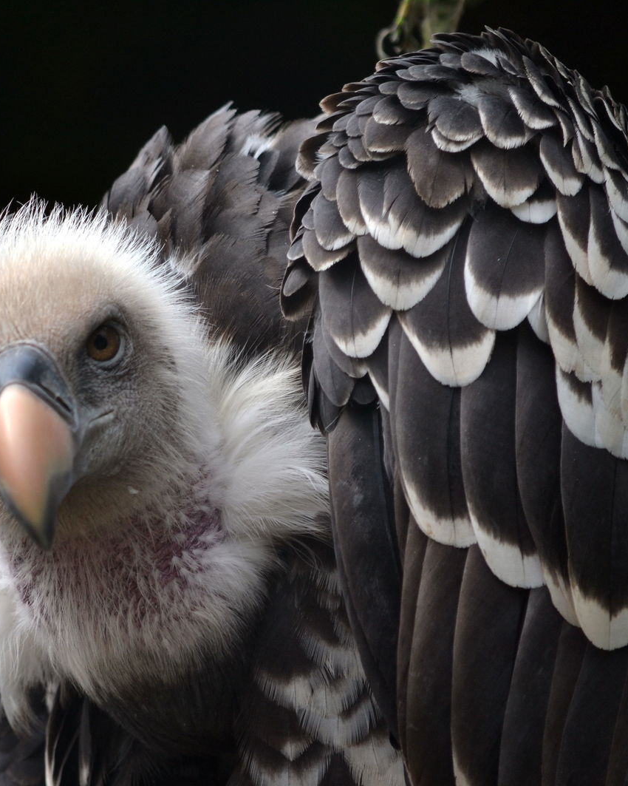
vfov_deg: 3.4
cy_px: 393
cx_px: 107
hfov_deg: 2.7
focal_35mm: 572
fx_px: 13293
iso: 250
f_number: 5.6
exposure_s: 1/500
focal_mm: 270
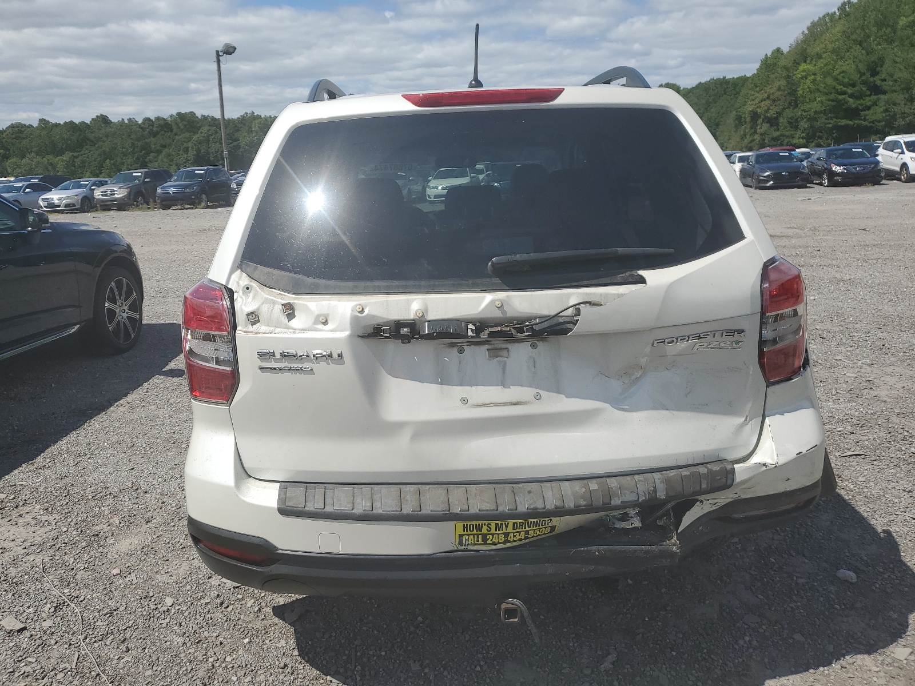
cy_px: 343
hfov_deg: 67.3
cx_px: 458
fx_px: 687
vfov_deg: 53.1
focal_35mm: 26
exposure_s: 1/5000
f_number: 1.5
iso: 50
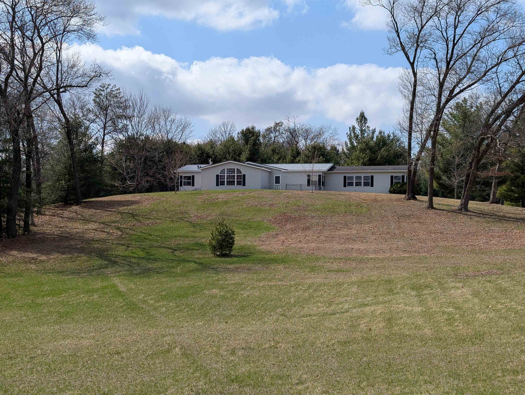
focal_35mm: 49
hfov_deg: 38.9
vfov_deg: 29.7
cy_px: 198
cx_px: 262
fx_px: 744
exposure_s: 1/1859
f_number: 1.68
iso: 23
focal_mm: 6.9
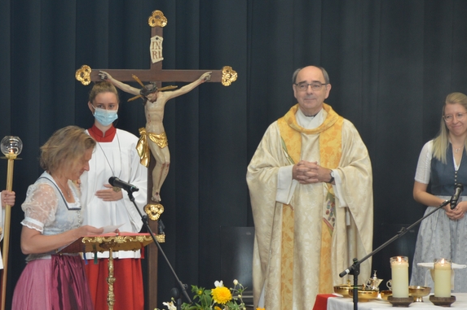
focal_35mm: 419
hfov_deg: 4.9
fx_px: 5431
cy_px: 144
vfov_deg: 3.3
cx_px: 169
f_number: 6.3
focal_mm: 200
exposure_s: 1/25
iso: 400
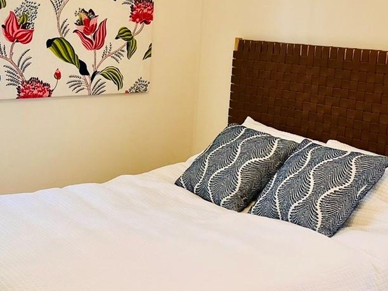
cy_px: 191
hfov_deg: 28.5
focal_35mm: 68
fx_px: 762
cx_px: 162
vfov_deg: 21.5
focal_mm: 5.1
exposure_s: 1/60
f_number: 1.6
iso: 80
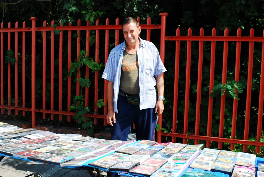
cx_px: 132
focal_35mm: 42
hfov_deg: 46.3
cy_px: 88
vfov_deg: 32.0
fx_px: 308
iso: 500
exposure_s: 1/800
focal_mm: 28
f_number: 4.5
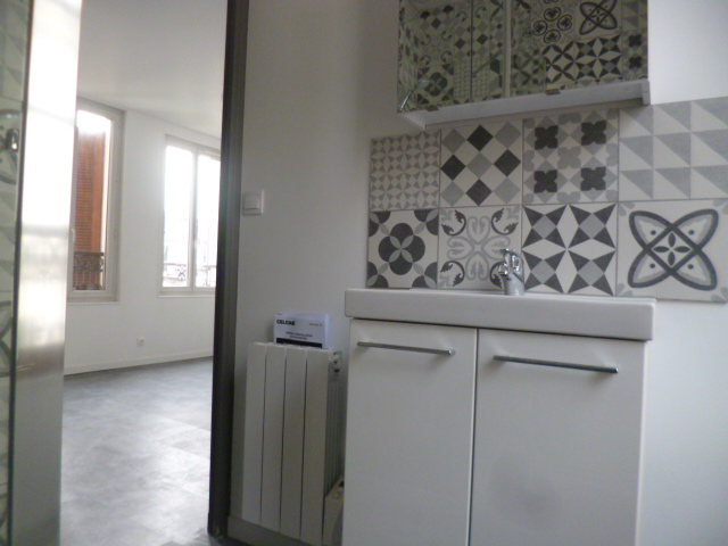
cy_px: 273
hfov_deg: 71.6
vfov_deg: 56.8
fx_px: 505
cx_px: 364
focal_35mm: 24
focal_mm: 4.3
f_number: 2.5
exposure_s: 1/60
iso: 320
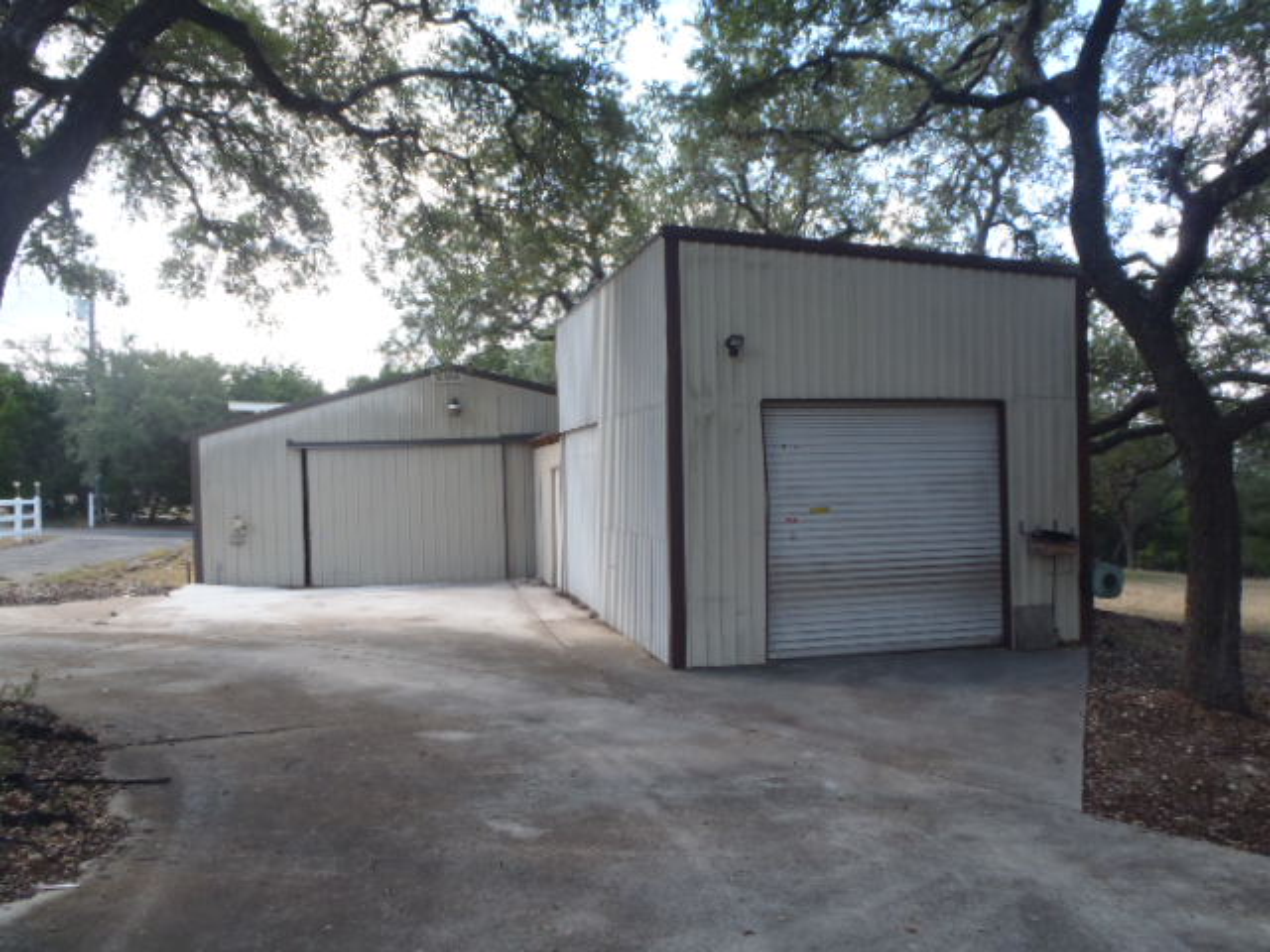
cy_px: 476
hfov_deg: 63.4
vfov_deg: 49.7
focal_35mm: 28
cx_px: 635
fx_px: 1027
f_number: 3.9
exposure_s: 1/250
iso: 160
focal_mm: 5
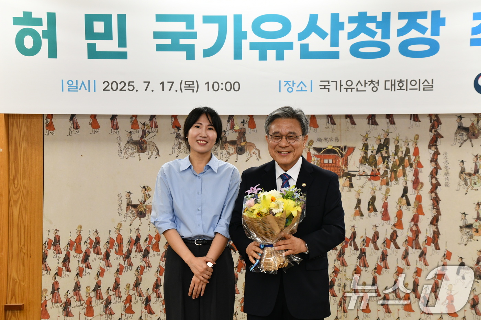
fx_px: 1095
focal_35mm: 82
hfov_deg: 24.8
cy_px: 160
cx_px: 240
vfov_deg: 16.6
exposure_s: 1/160
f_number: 6.3
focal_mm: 82
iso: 1600
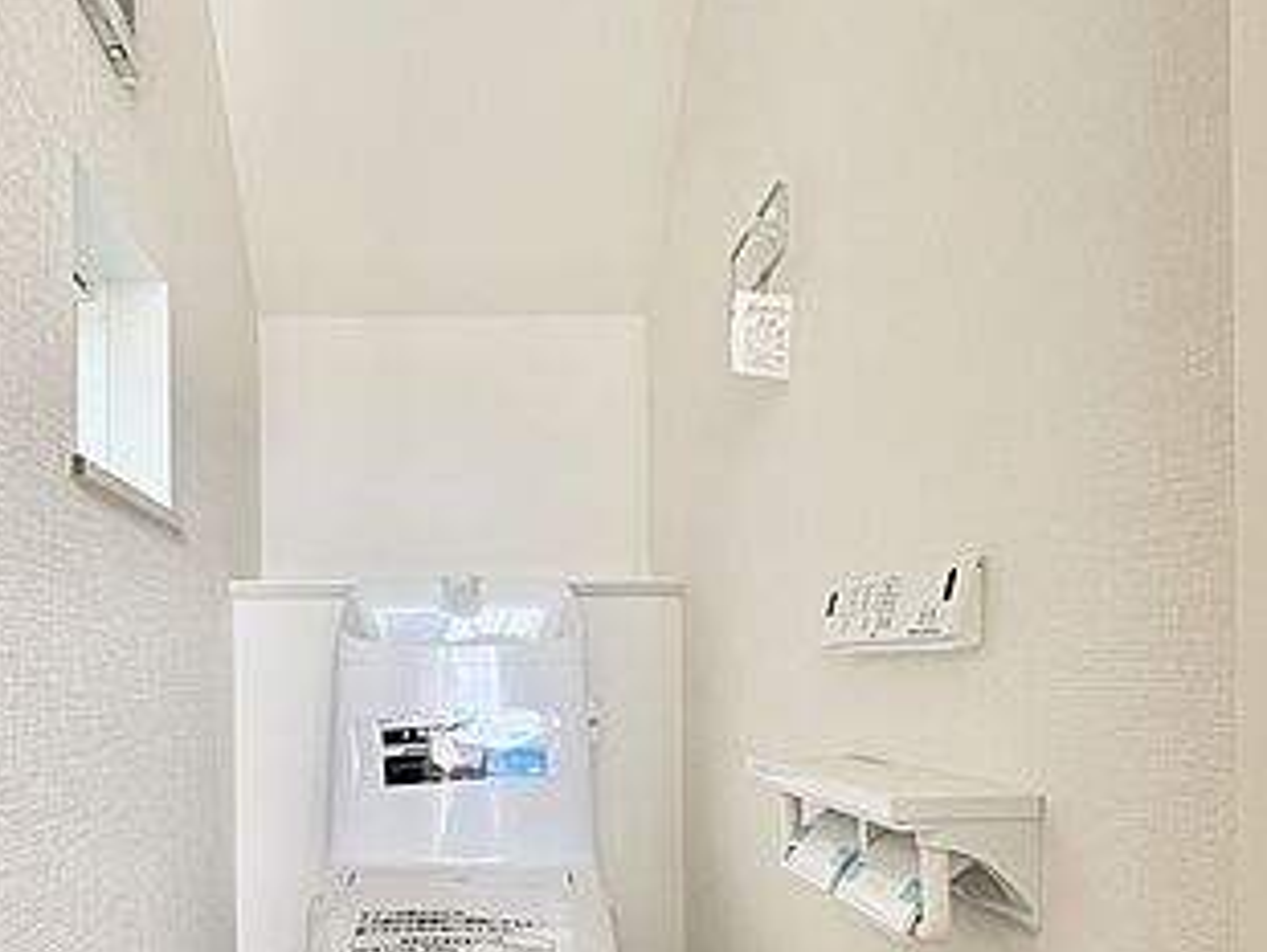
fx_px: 1026
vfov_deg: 48.5
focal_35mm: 28
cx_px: 454
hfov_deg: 62.3
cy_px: 672
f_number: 2.2
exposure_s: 1/99
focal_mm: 2.22
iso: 80
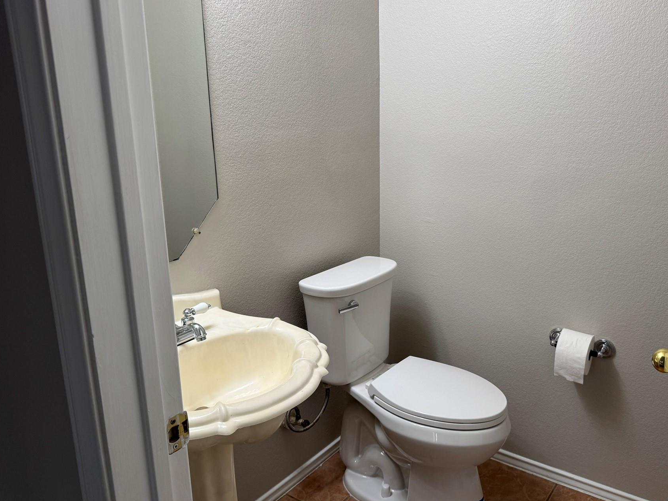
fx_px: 560
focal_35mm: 29
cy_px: 246
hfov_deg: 61.2
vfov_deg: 48.2
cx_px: 398
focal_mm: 6.76
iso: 160
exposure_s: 1/120
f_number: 1.78
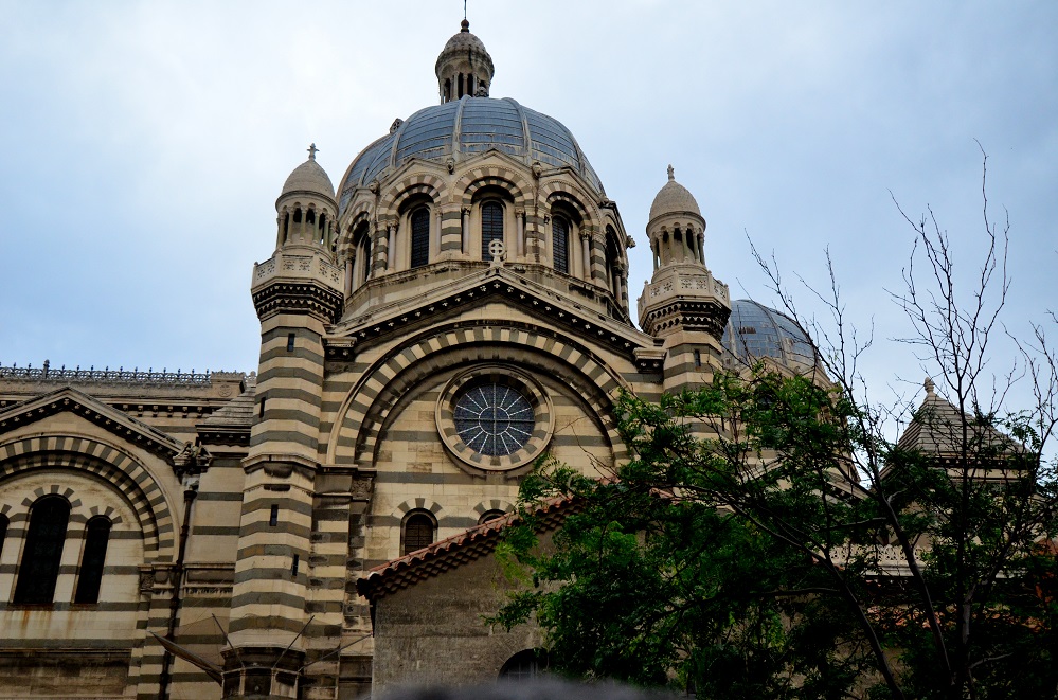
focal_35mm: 36
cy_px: 350
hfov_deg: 53.2
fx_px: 1055
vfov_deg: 36.7
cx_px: 529
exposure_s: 1/8000
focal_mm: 24
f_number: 4.5
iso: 1100
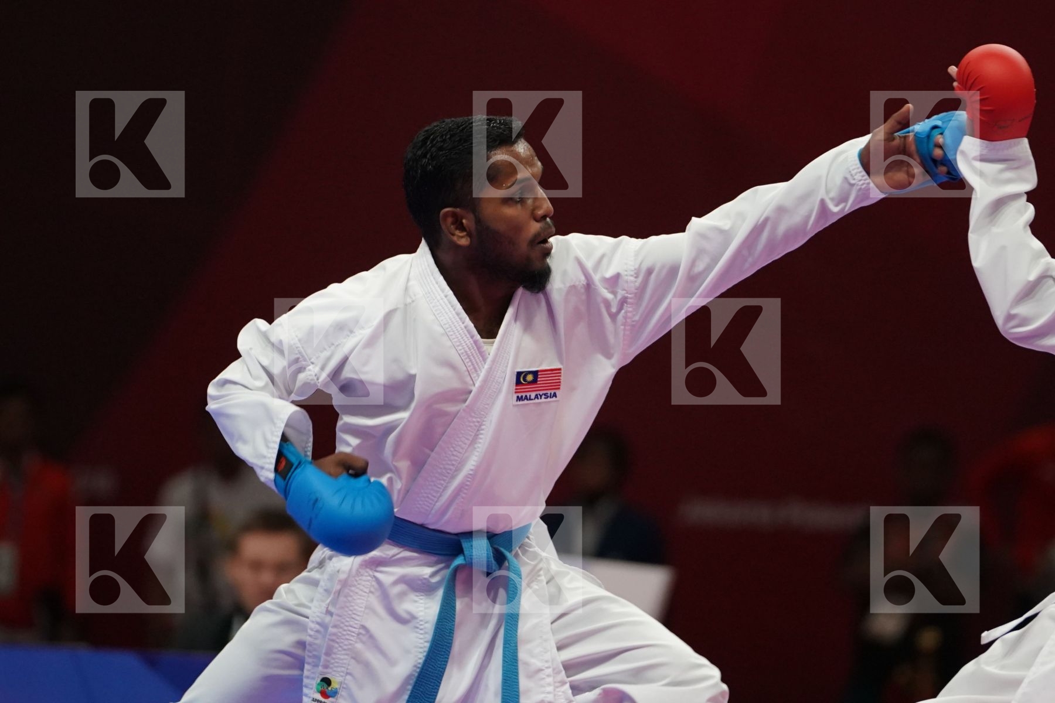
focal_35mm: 393
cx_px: 528
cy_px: 352
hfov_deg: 5.2
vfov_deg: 3.5
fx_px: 11516
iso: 3200
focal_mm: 262
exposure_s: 1/1000
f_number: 4
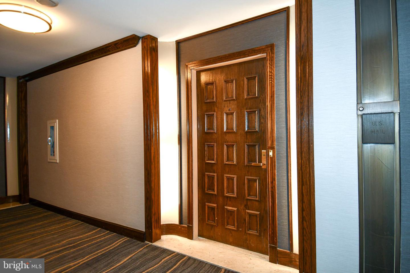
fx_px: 205
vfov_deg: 67.4
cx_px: 205
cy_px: 136
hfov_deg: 90.0
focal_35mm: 18
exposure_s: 1/60
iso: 320
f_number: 4
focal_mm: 12
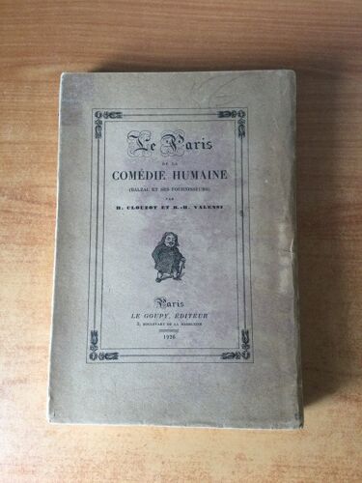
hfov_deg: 45.4
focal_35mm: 31
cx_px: 181
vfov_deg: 58.4
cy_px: 242
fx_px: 432
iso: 100
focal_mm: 3.3
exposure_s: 1/33
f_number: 2.4
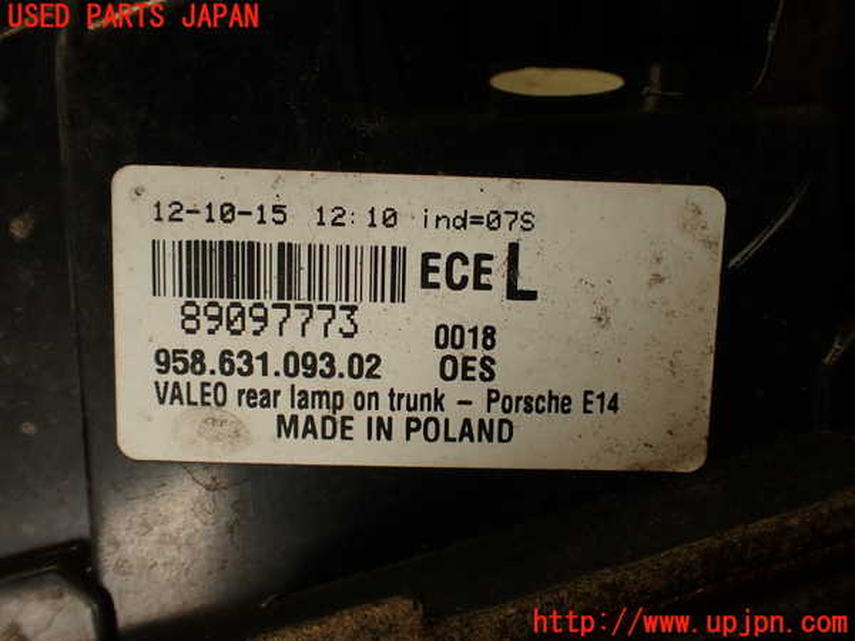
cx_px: 428
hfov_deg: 56.8
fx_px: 790
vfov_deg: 44.2
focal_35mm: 32
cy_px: 320
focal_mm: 5.79
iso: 100
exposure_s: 1/80
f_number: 2.4
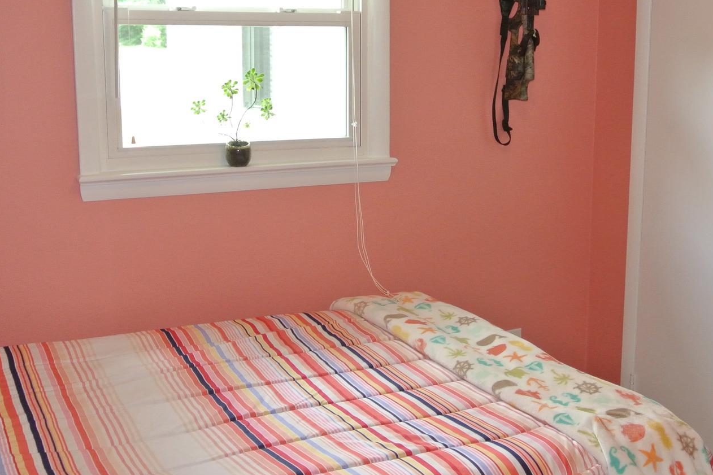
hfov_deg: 37.8
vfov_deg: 26.0
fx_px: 1030
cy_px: 221
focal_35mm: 52
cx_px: 467
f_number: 3.8
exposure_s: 1/60
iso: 720
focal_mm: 12.2
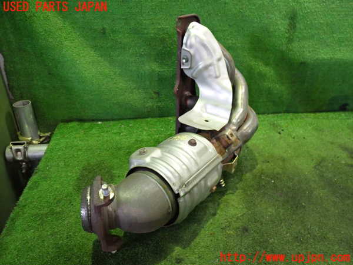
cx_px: 176
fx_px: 306
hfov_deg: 60.0
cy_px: 132
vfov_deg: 46.8
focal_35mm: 30
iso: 800
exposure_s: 1/30
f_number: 2.3
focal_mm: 5.4
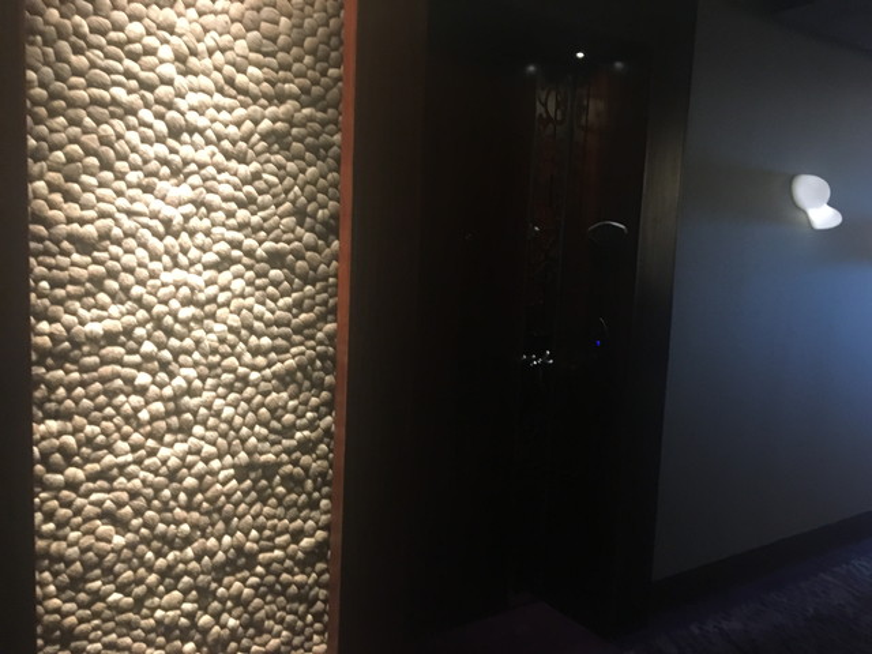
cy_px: 327
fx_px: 731
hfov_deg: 61.7
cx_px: 436
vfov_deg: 48.2
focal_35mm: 29
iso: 200
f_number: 2.2
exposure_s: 1/17
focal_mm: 4.15
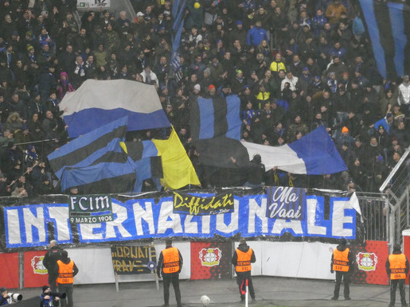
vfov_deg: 4.0
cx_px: 189
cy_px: 145
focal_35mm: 373
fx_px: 4417
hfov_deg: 5.3
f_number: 5.8
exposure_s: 1/100
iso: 1000
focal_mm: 53.8
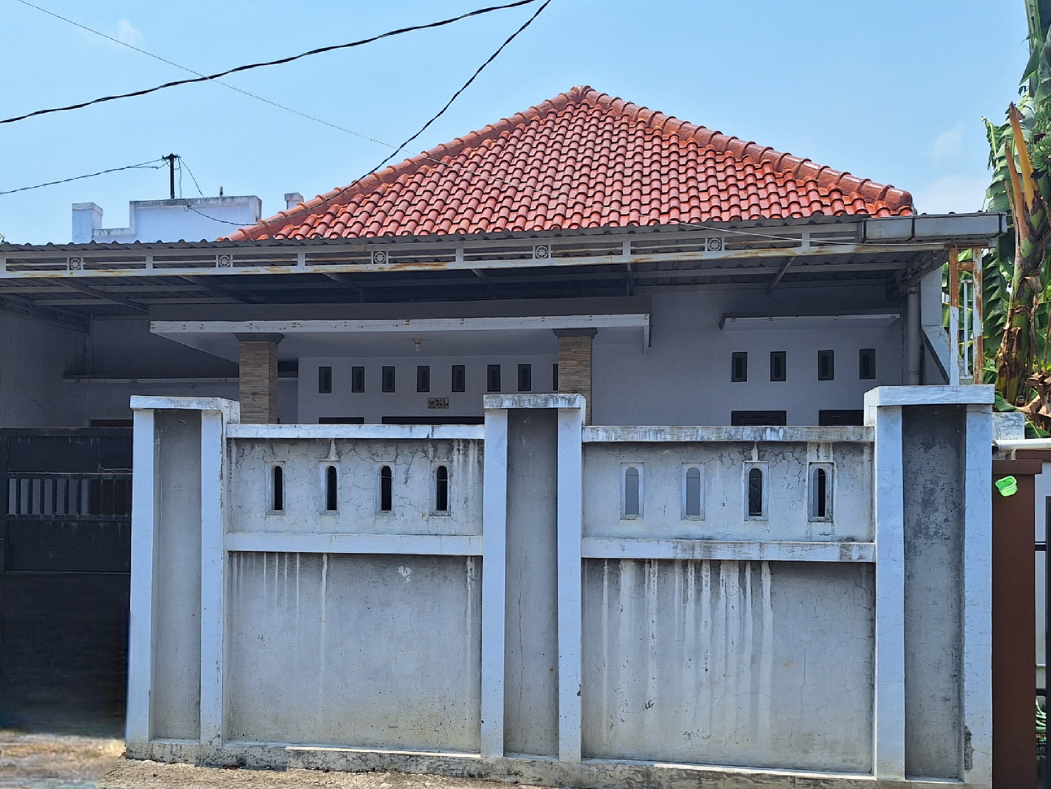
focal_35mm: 35
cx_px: 439
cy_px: 487
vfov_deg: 40.5
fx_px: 1063
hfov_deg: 52.4
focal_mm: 5.54
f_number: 1.8
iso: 40
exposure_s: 1/5000
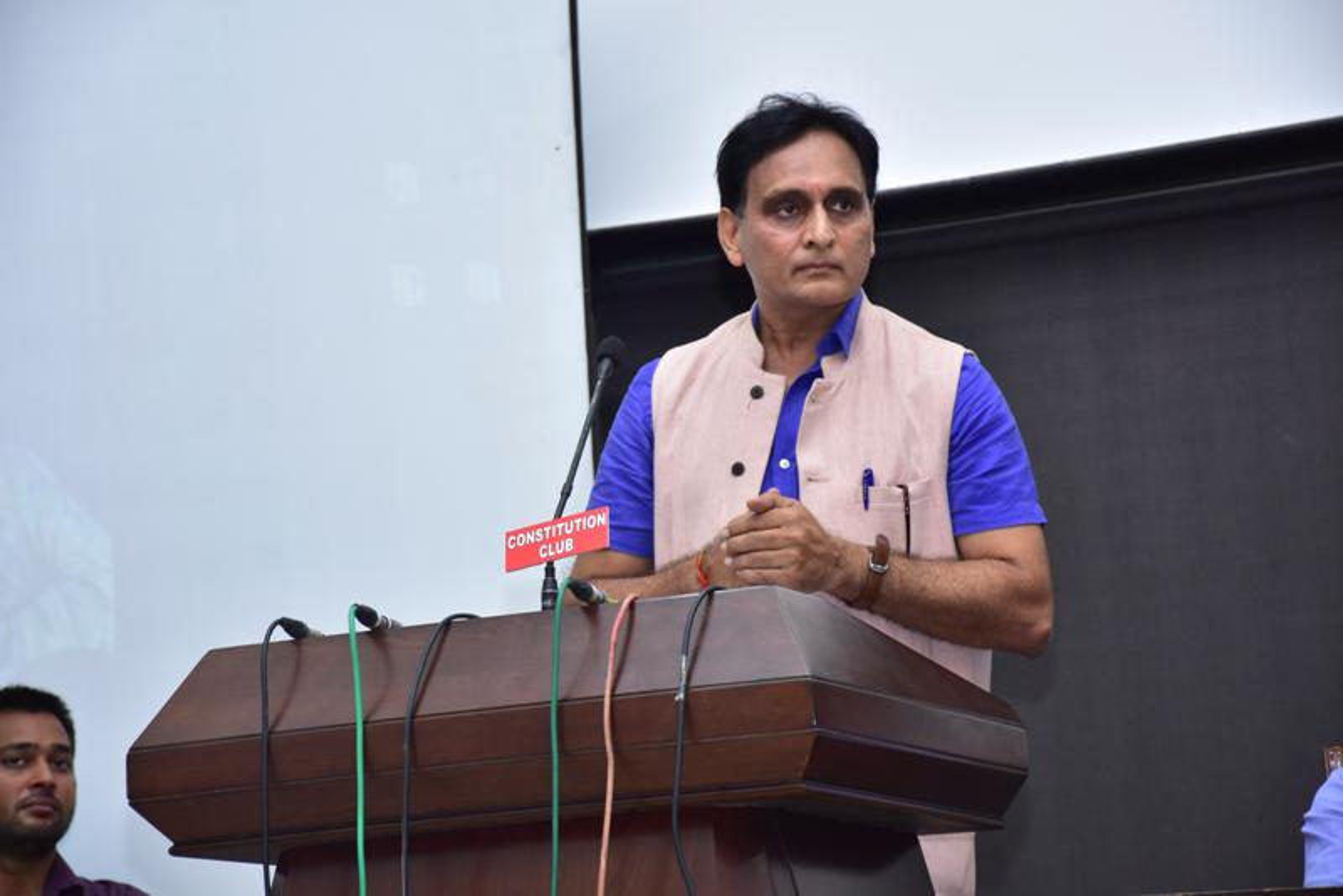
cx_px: 672
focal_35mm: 128
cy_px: 448
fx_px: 4758
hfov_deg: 16.1
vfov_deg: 10.8
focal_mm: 85
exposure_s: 1/80
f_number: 5.3
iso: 800
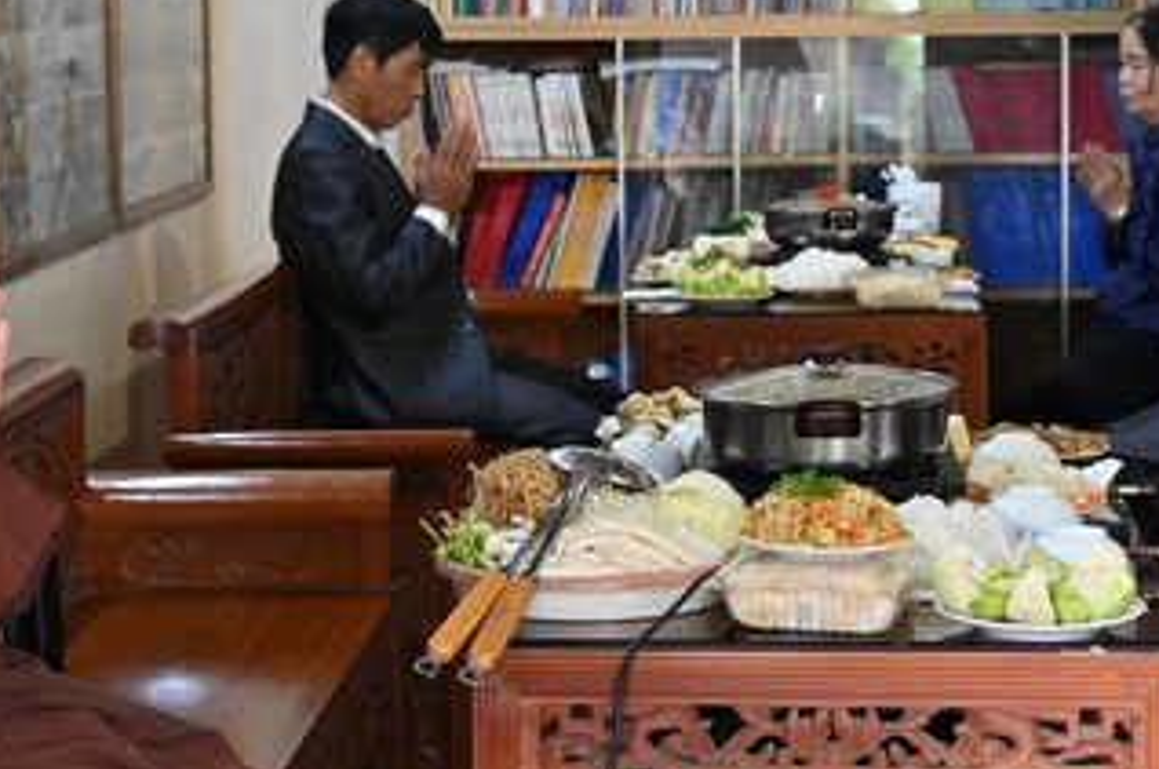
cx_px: 758
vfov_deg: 15.1
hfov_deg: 22.6
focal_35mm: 90
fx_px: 2893
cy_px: 299
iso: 1600
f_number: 5
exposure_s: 1/80
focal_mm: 44
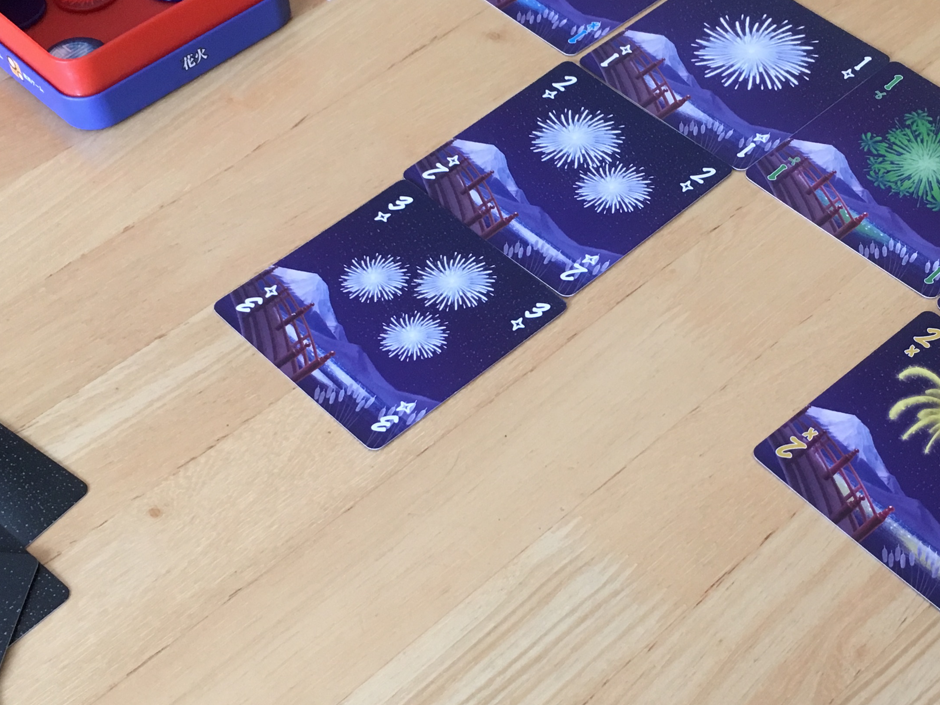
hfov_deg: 35.3
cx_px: 600
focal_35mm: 54
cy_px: 432
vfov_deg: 27.0
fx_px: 1466
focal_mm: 4.15
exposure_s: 1/30
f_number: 2.2
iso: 100
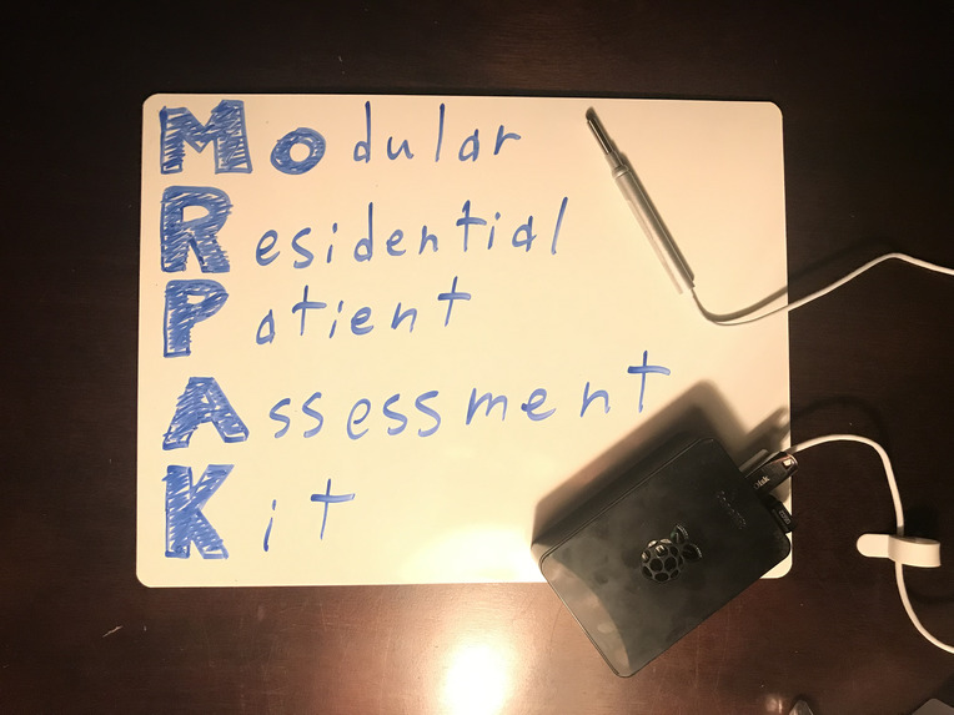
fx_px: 772
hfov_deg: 63.4
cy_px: 358
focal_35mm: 28
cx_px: 477
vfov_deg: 49.7
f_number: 1.8
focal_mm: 3.99
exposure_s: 1/15
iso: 64
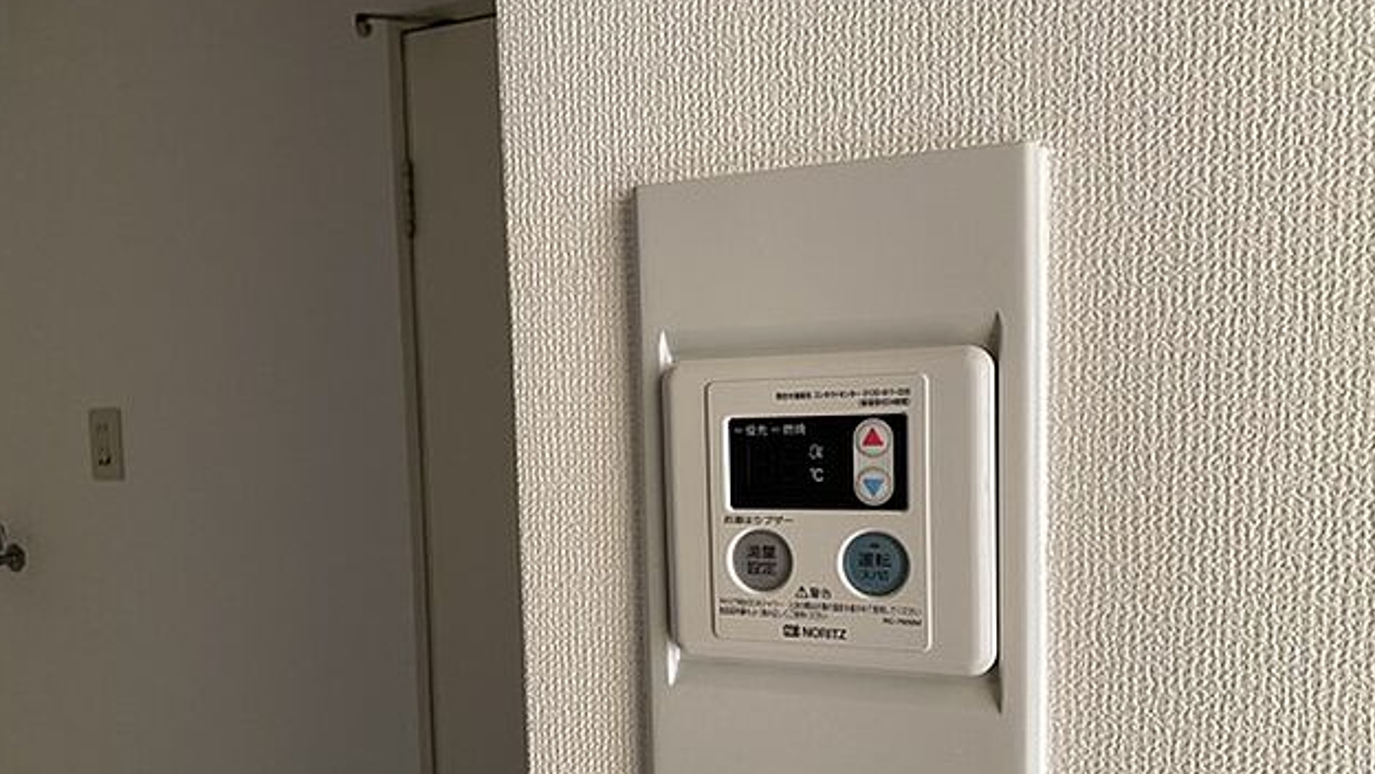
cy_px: 501
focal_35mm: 29
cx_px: 680
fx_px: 1058
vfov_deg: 39.8
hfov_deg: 66.0
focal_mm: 4.25
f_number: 1.8
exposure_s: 1/68
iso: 125
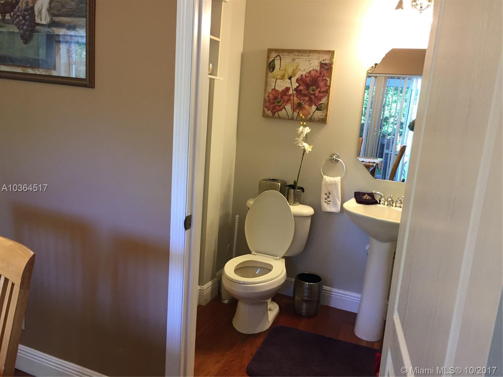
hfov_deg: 61.7
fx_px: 421
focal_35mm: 29
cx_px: 252
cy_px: 188
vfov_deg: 48.2
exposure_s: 1/30
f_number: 2.2
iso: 125
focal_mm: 4.15
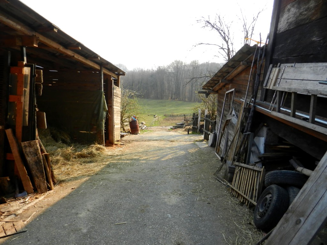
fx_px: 236
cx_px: 164
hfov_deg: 69.4
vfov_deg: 54.9
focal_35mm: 25
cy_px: 122
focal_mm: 4.5
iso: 160
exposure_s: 1/400
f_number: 3.5
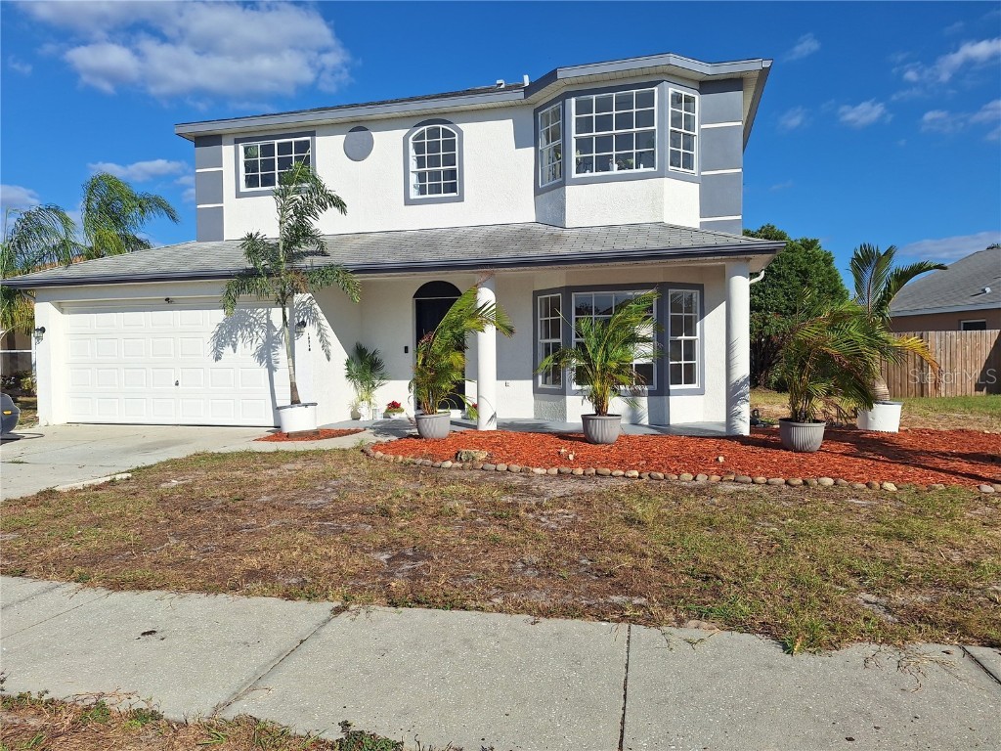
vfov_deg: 58.9
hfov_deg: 73.9
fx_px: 665
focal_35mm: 23
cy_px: 376
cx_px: 500
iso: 40
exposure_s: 1/5376
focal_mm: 5.54
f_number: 1.8
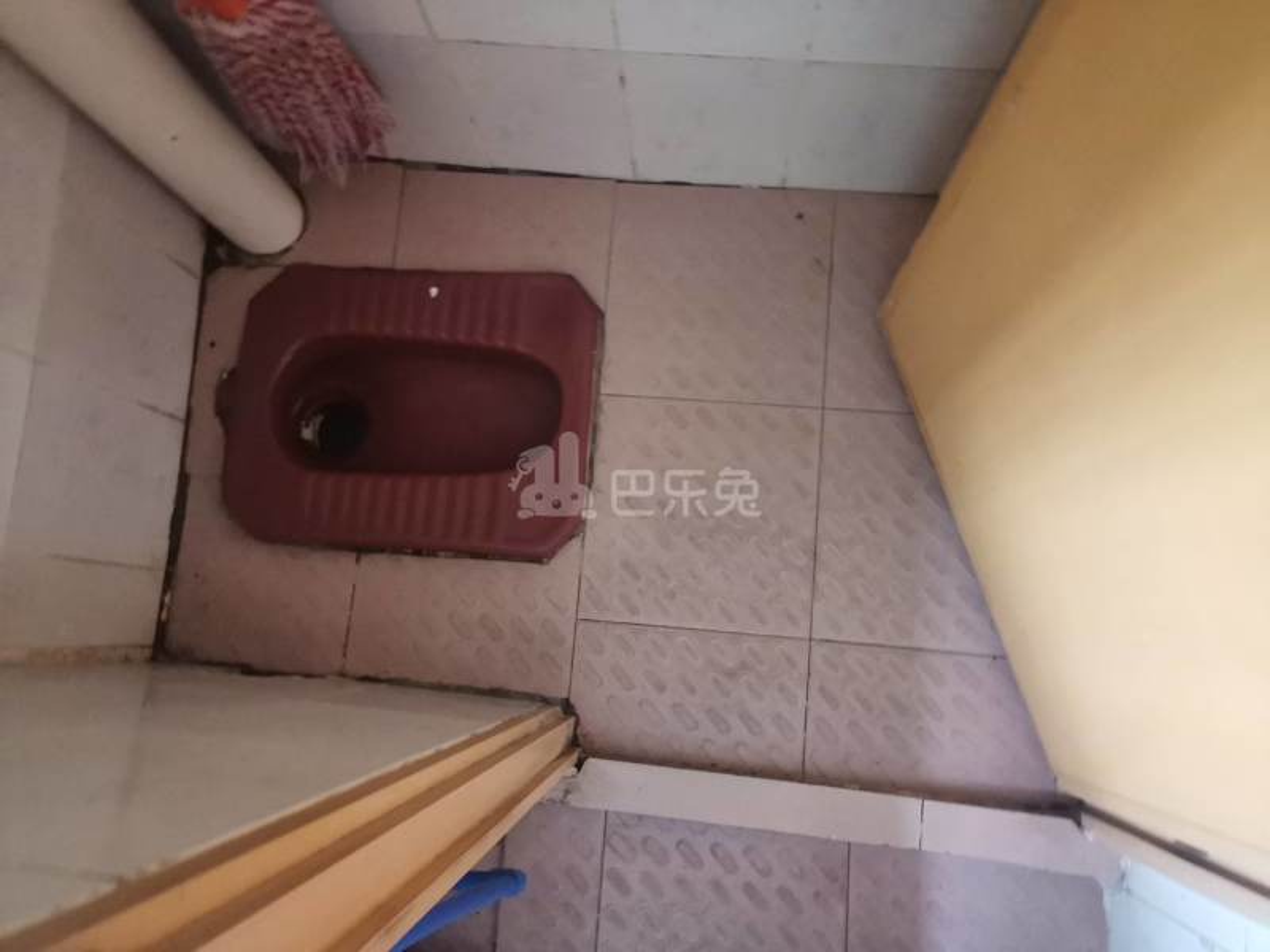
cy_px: 476
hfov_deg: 67.3
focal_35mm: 26
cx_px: 635
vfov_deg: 53.1
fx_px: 954
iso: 1000
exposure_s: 1/16.7
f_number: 1.8
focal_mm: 5.5
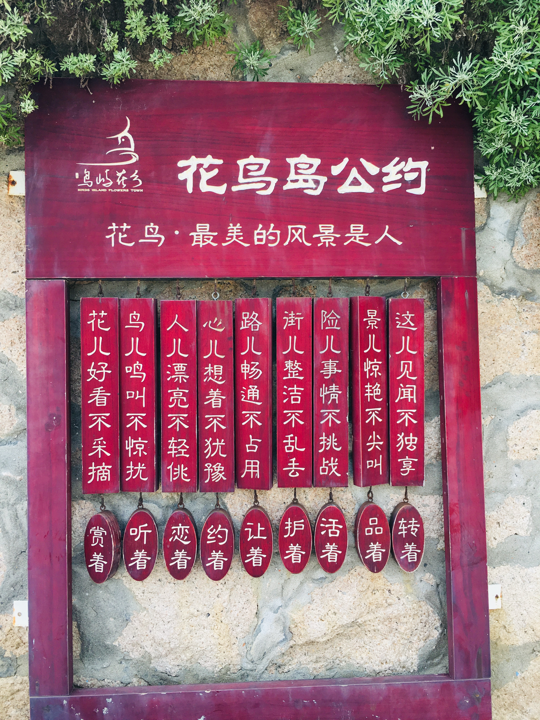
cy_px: 360
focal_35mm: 29
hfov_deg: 48.2
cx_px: 270
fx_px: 603
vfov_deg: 61.7
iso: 25
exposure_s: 1/472
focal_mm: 4.15
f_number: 2.2
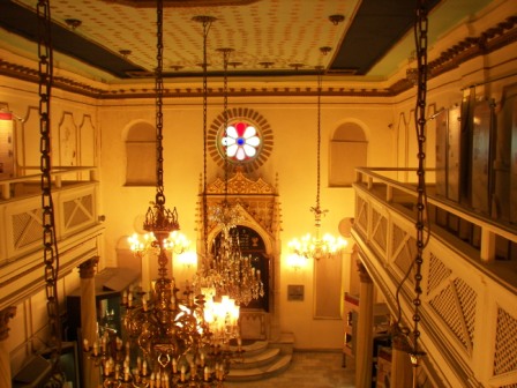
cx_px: 258
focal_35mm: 36
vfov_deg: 39.7
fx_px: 538
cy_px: 194
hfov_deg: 51.4
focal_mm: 6
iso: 100
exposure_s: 1/13
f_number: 2.8
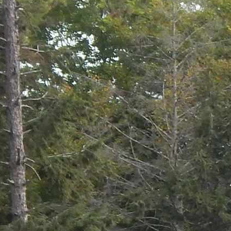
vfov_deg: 4.5
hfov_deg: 4.4
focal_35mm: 389
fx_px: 2937
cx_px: 612
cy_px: 334
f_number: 4
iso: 125
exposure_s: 1/320
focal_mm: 10.9
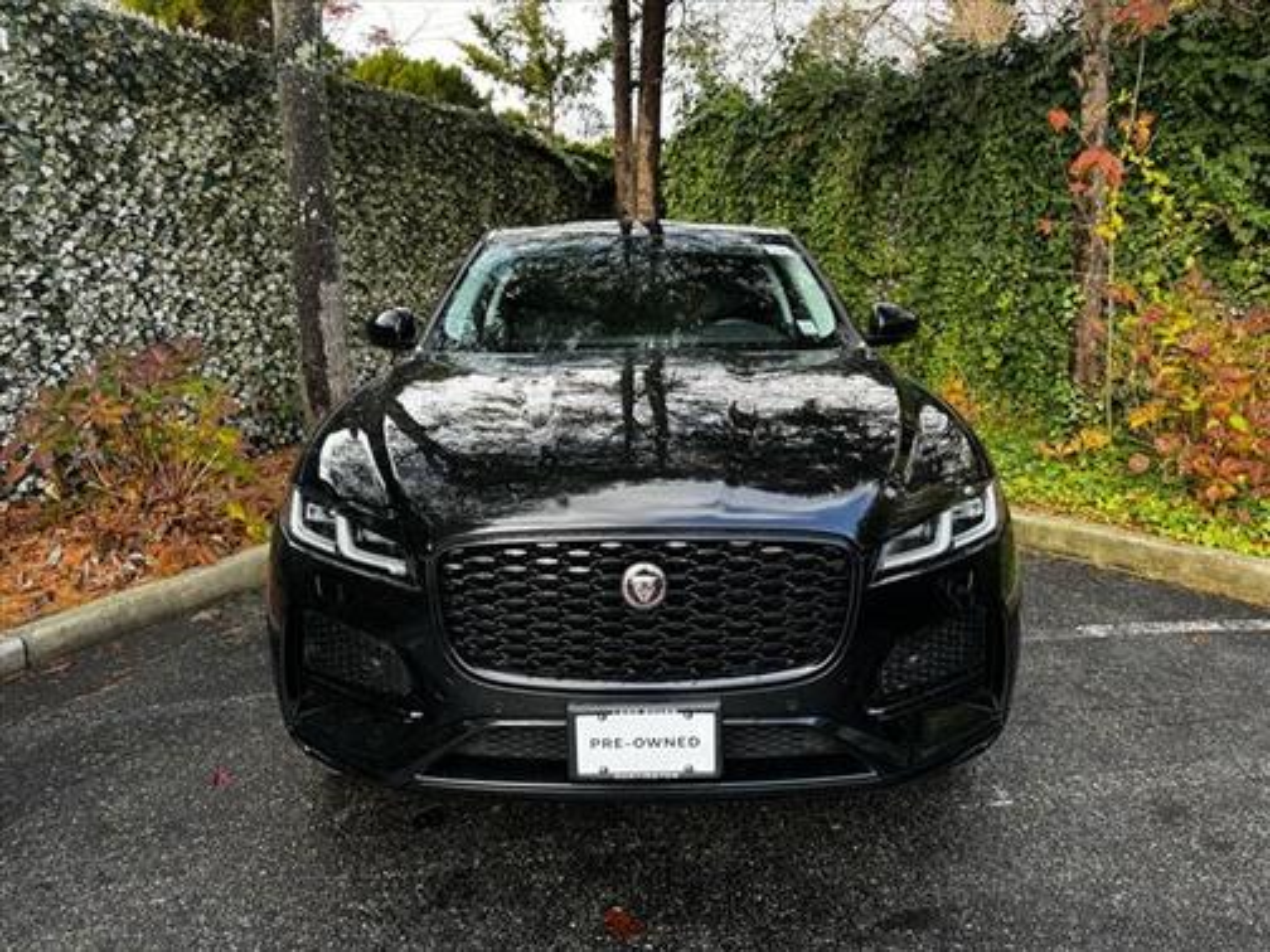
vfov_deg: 56.8
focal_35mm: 24
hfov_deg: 71.6
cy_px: 476
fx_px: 881
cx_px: 635
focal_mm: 6.76
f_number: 1.78
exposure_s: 1/160
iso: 80
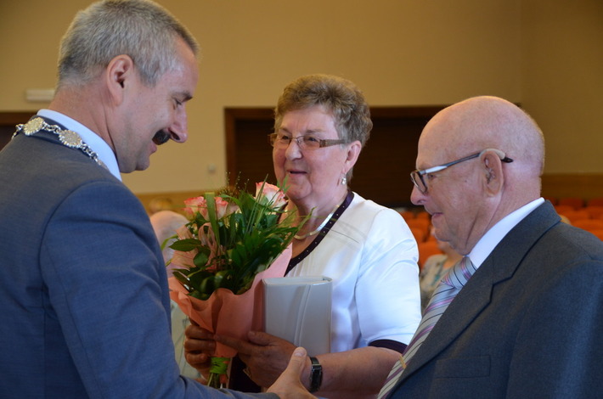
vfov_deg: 21.5
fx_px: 1053
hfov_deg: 32.0
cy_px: 200
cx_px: 302
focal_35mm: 63
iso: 560
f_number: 4
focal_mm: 42
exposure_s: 1/60
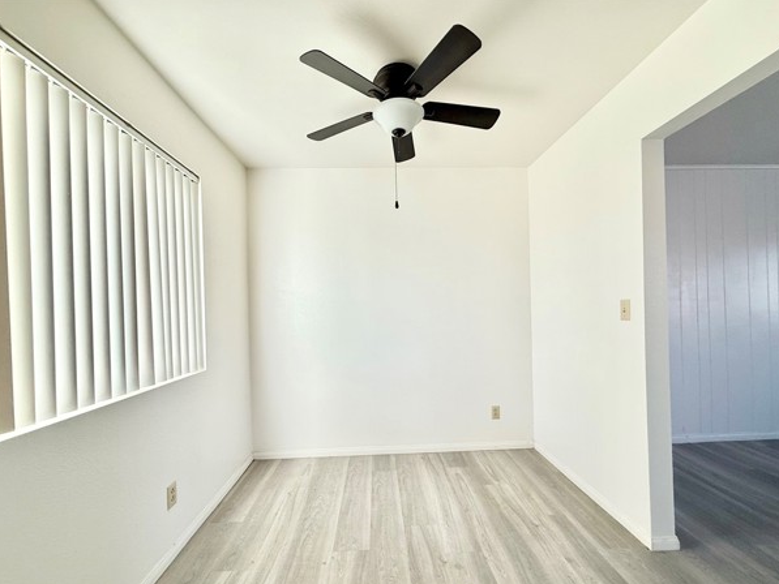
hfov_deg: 98.2
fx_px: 338
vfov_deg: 81.7
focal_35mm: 15
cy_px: 308
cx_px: 390
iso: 50
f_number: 2.2
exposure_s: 1/112
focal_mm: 2.22
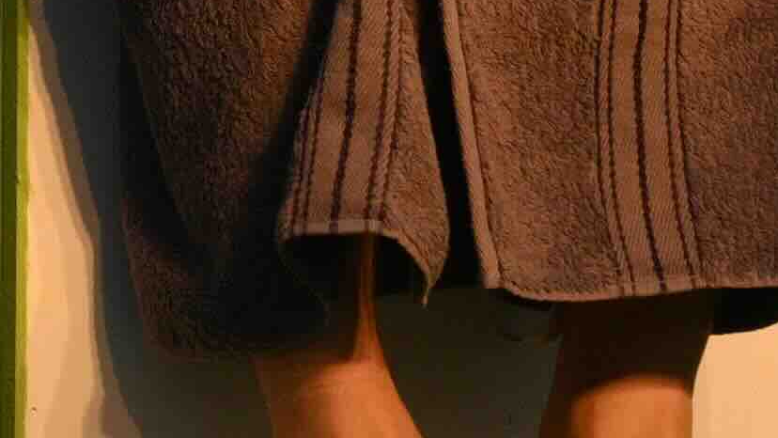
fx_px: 13927
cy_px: -775
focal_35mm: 675
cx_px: -180
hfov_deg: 3.2
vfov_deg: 1.8
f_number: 4
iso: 900
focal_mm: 66
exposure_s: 1/400
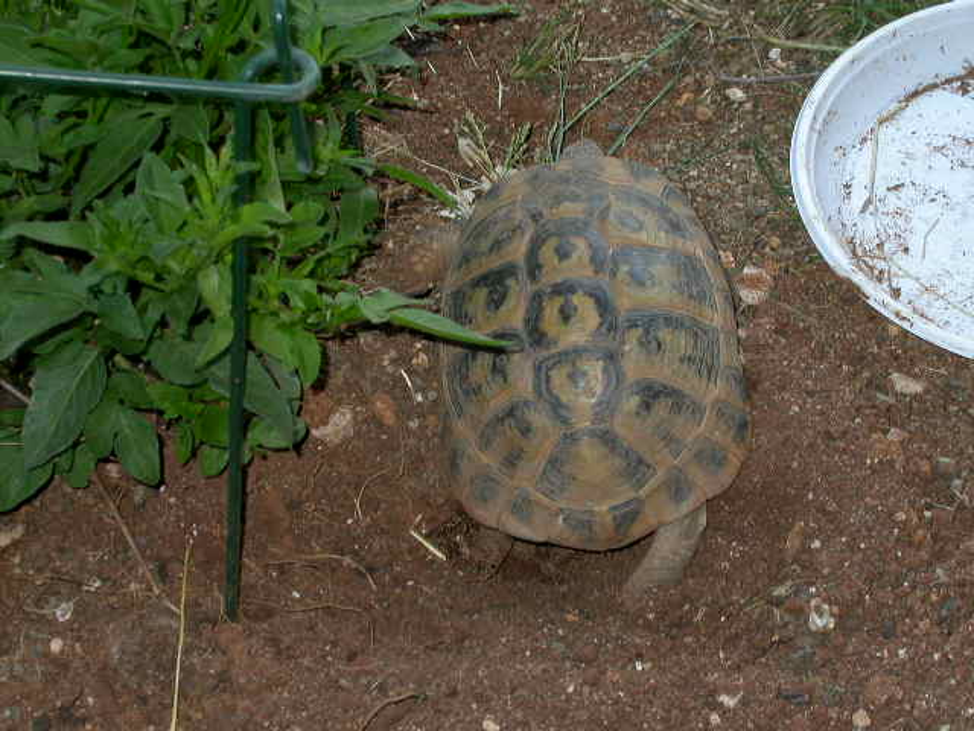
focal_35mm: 121
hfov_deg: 16.3
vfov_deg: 12.2
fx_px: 3405
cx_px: 487
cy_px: 366
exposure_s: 1/60.3
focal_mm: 25.1
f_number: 4.4
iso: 100
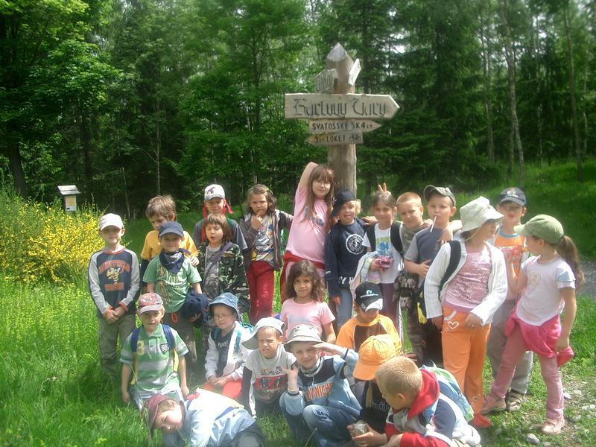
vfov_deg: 40.7
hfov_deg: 52.6
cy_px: 224
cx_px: 298
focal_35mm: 35
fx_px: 603
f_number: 2.6
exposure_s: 1/400
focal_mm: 5.8
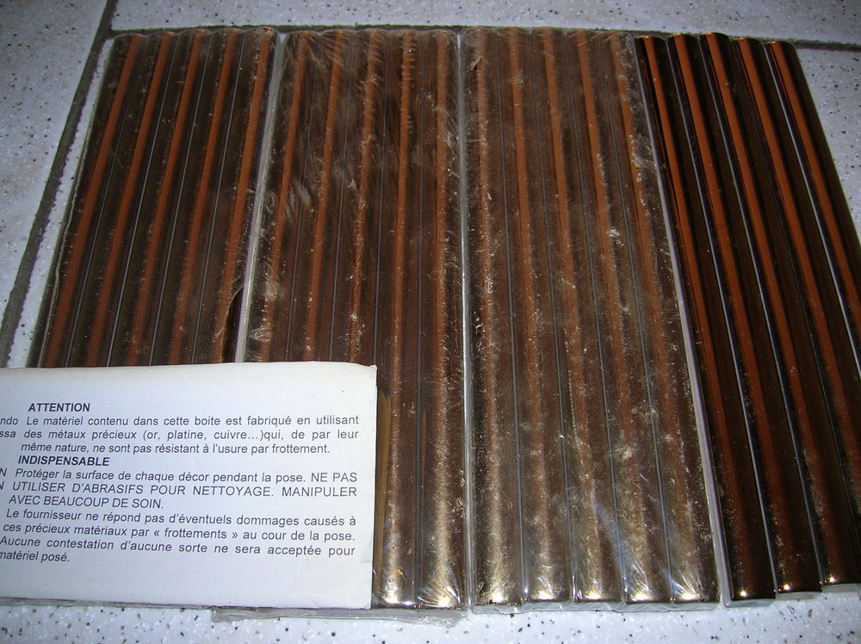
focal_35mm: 34
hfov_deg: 54.0
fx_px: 845
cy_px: 322
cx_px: 430
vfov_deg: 41.7
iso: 50
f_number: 2.9
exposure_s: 1/60.1
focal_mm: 5.7
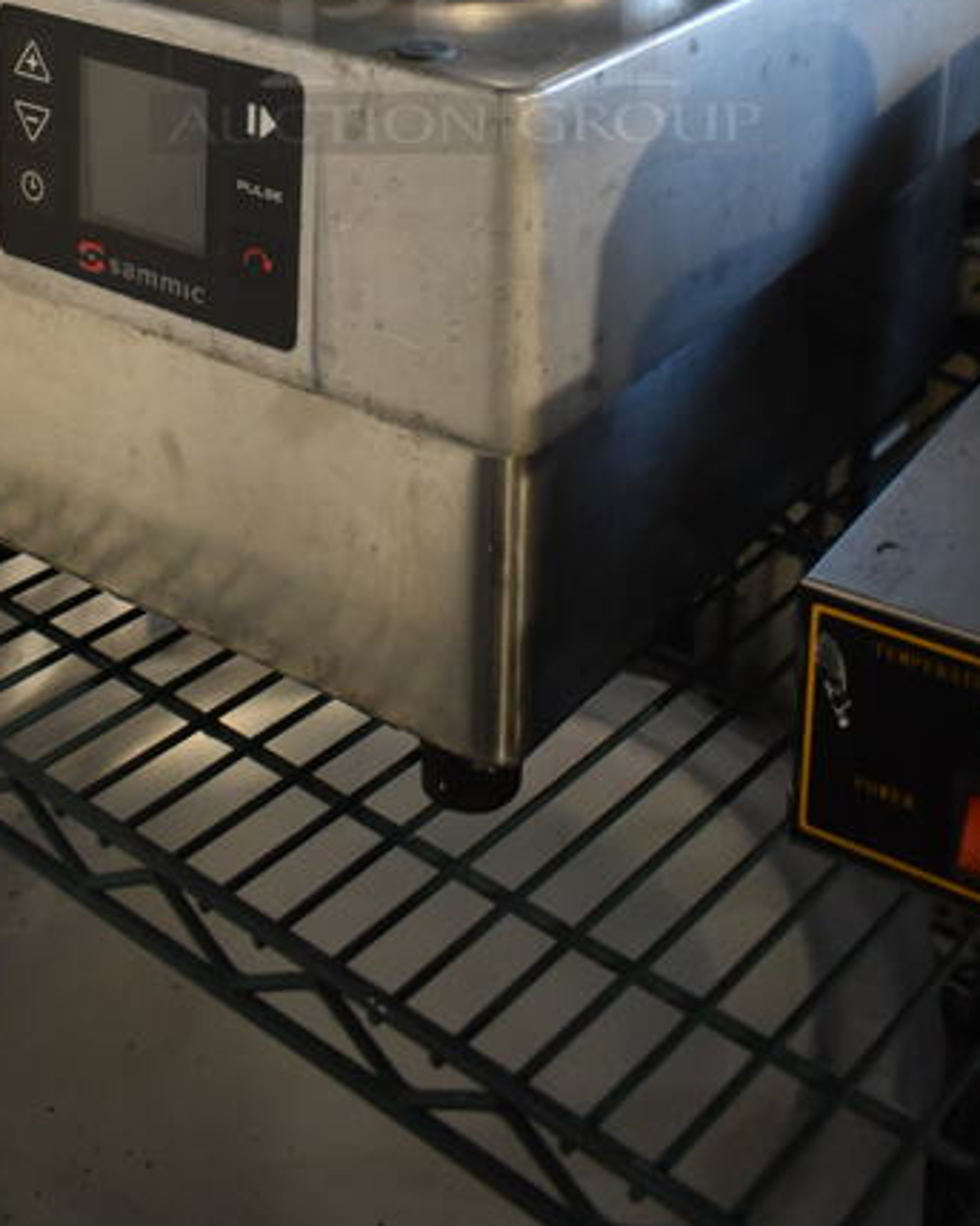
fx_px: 1958
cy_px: 4
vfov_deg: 32.1
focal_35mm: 54
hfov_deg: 28.1
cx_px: 469
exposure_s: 1/30
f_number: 3.5
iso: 1100
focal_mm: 18
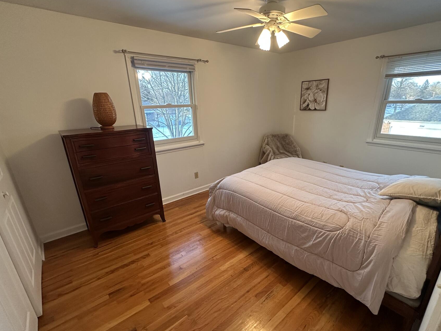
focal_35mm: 17
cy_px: 177
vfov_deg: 74.6
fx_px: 217
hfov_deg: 90.9
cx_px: 233
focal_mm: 2.22
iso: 200
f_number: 2.2
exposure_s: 1/60
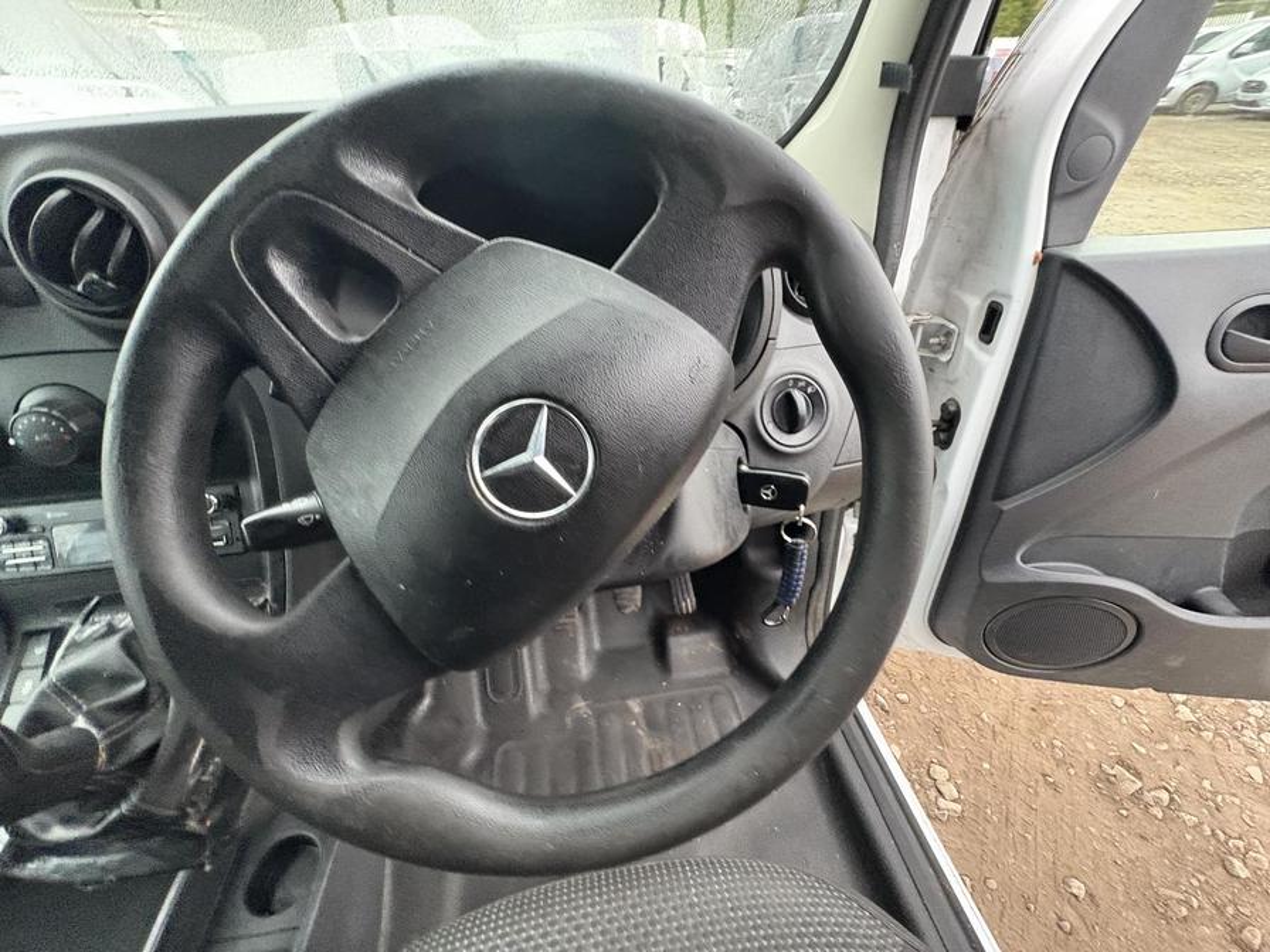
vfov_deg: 85.7
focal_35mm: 14
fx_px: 514
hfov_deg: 102.1
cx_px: 635
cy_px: 476
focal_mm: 2.22
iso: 640
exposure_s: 1/60
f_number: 2.2
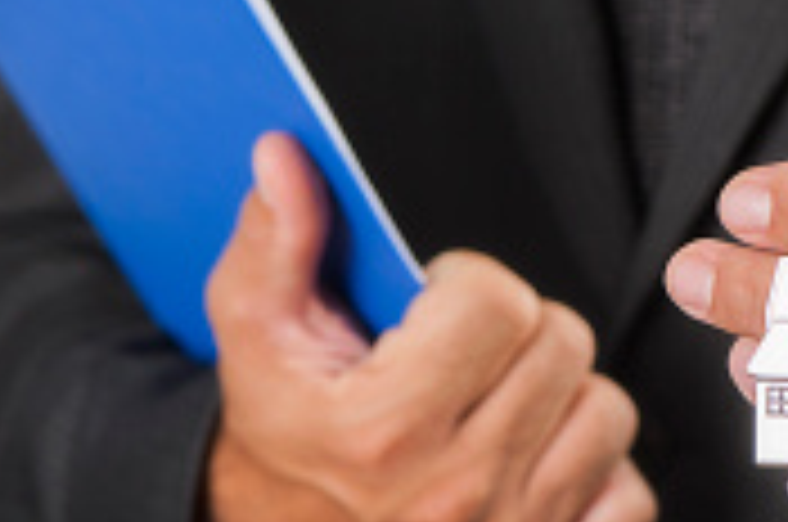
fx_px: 6664
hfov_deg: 6.8
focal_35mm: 305
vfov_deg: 4.5
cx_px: 675
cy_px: 279
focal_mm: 105
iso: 200
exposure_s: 1/125
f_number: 6.3
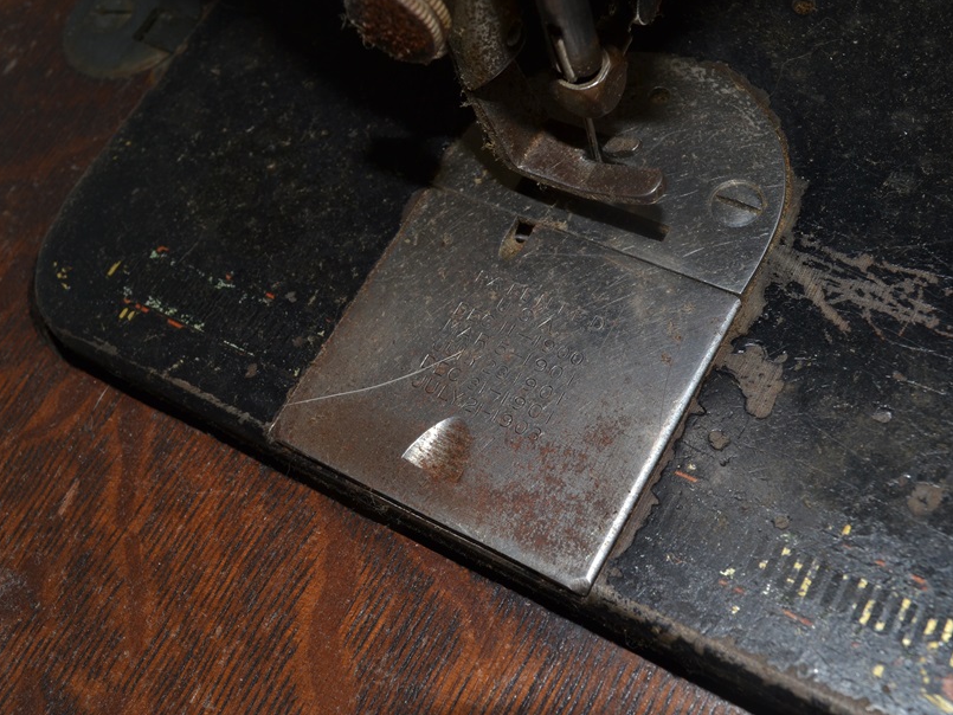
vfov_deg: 33.6
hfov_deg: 43.8
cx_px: 477
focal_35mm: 43
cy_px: 390
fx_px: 1184
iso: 100
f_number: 8
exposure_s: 1/60
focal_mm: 24
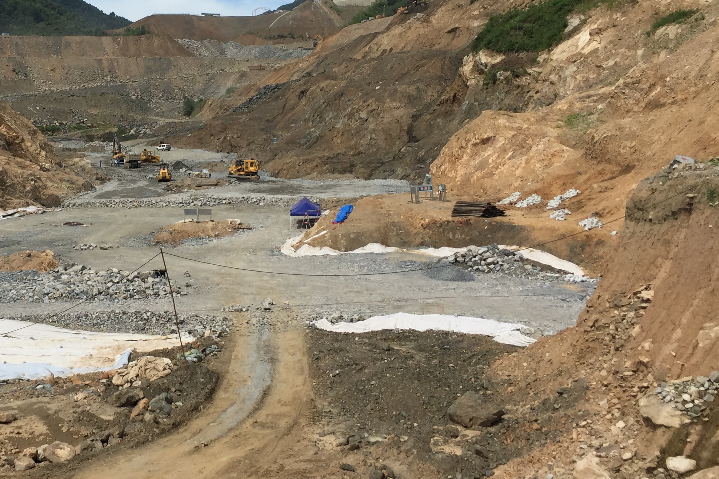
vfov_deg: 27.5
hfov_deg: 38.8
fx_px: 978
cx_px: 145
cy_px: 189
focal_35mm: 49
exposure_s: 1/2198
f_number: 2.2
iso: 32
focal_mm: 4.15
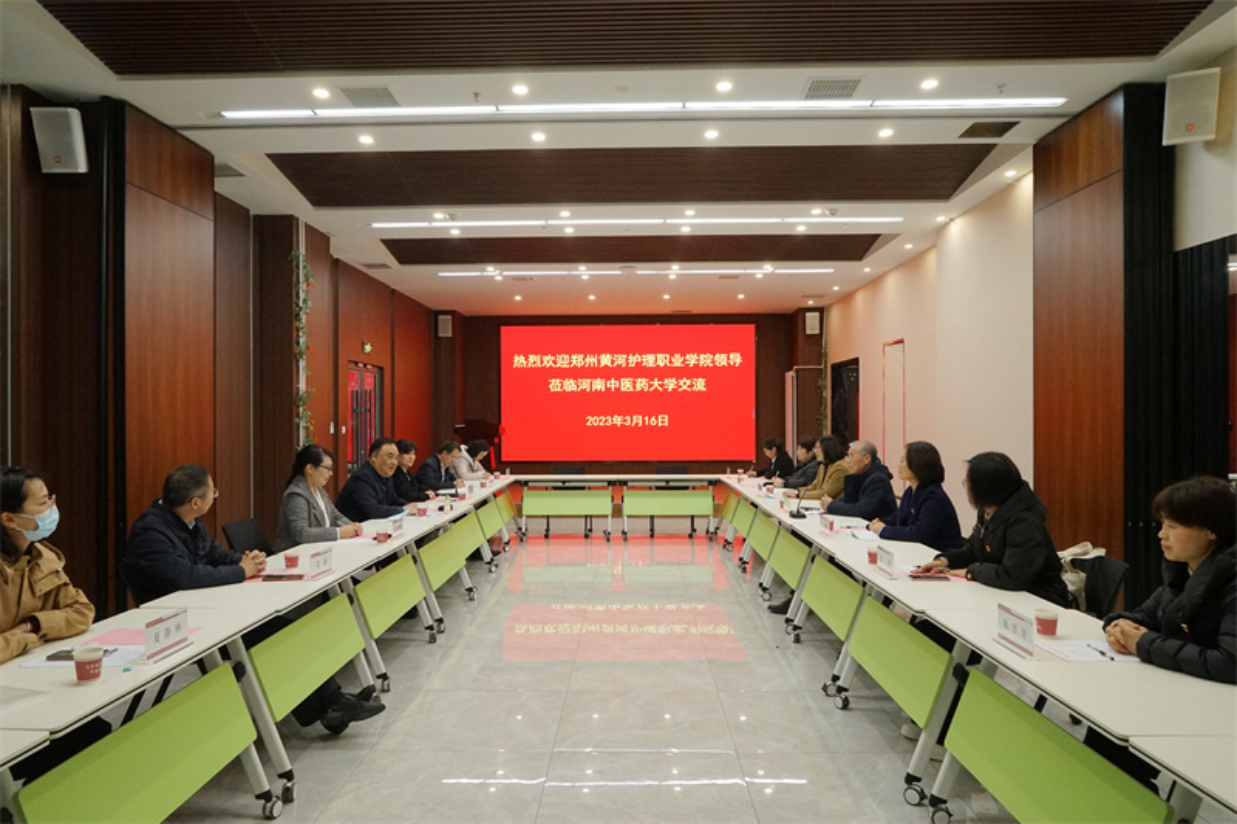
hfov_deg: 73.8
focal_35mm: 24
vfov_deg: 53.1
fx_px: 824
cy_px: 412
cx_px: 618
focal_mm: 24
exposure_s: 1/125
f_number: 8
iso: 2500
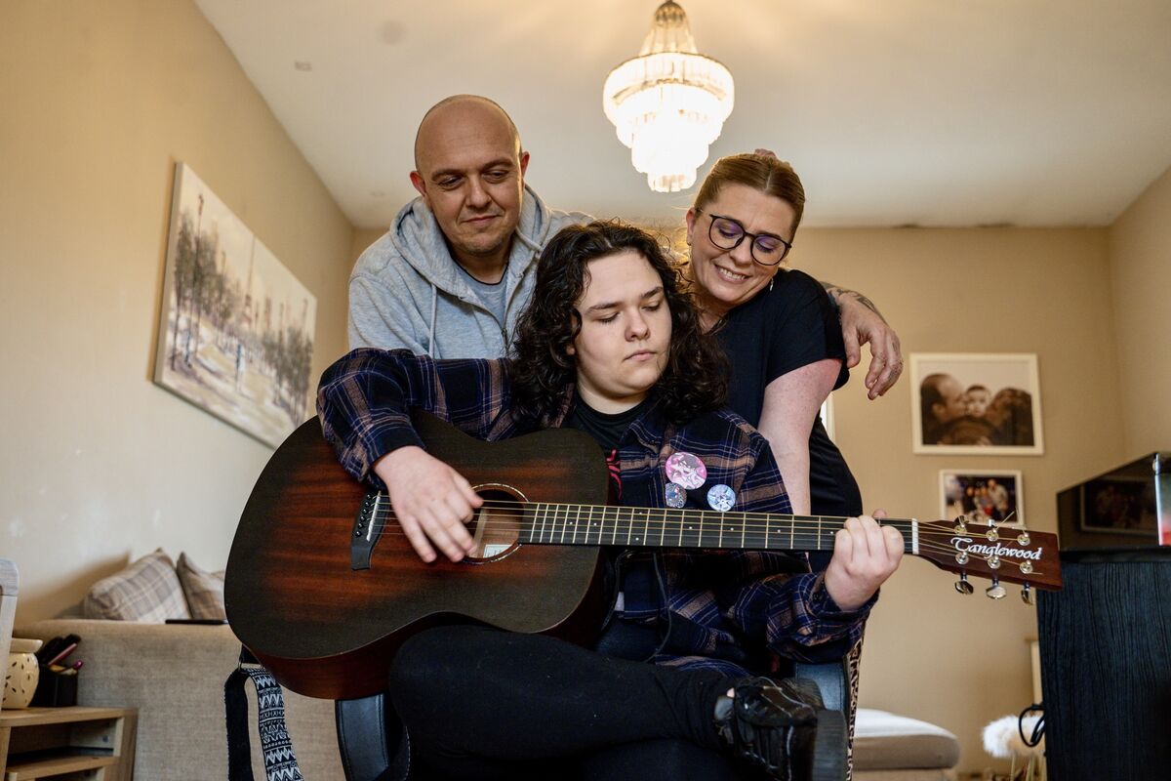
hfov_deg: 54.4
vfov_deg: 37.9
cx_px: 586
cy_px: 390
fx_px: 1138
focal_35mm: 35
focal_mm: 35
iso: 1600
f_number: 3.5
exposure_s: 1/80
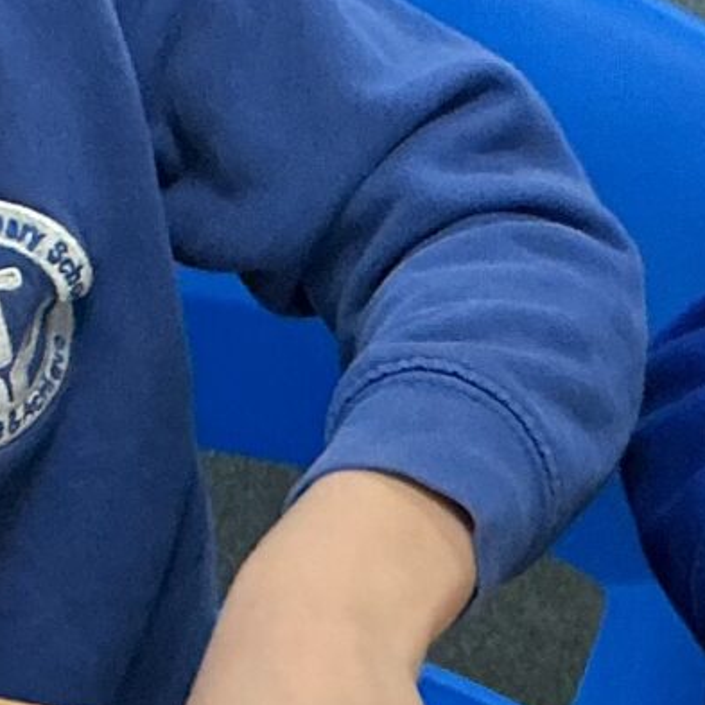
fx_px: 3848
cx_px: 614
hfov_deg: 10.4
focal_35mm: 167
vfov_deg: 10.3
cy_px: 917
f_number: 1.8
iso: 100
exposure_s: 1/60
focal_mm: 3
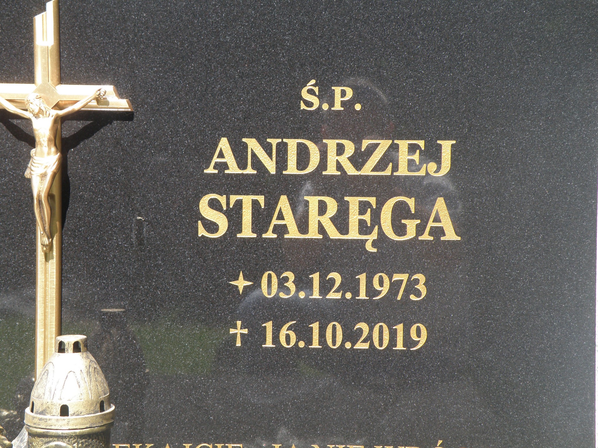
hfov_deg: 22.8
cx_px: 299
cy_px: 224
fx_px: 1486
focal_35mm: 86
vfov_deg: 17.2
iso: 64
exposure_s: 1/160
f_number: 3.9
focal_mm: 15.26
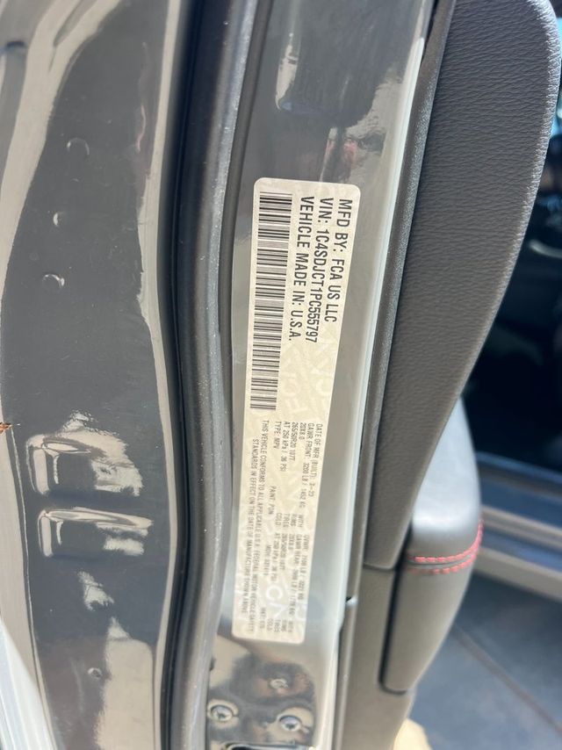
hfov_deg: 53.0
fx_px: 563
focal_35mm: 26
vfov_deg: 67.3
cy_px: 375
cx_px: 281
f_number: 1.5
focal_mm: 5.7
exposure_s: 1/840
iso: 50
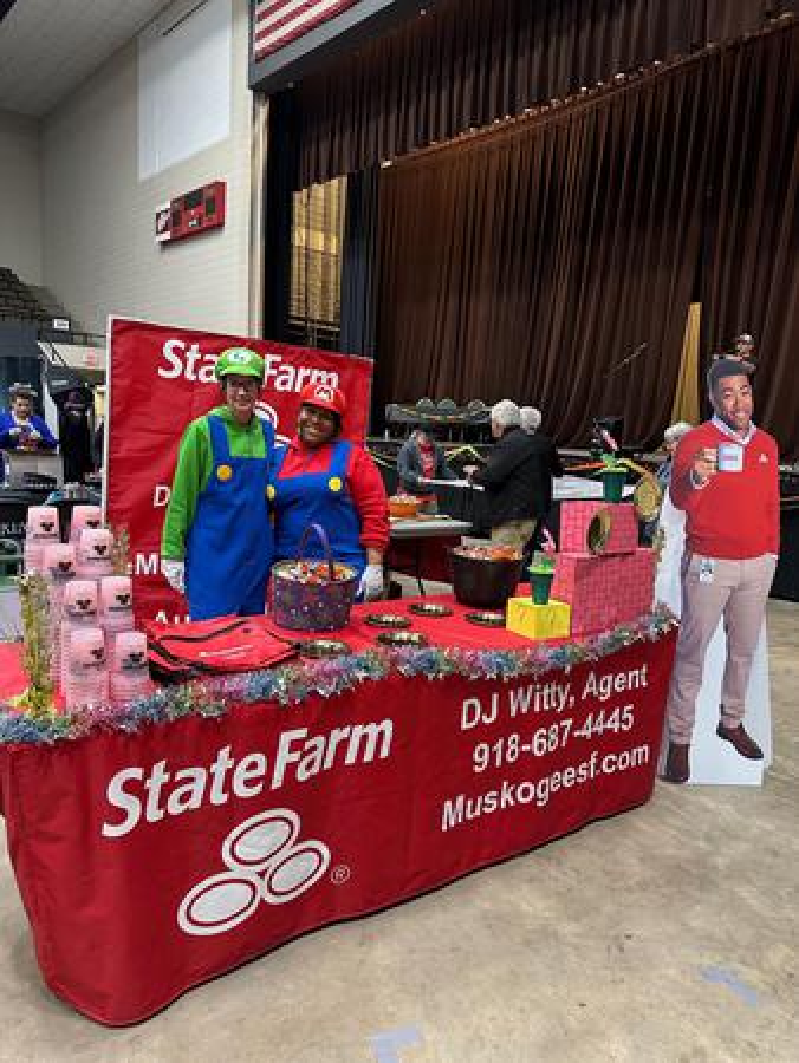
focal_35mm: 24
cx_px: 400
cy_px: 532
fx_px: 738
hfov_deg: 56.9
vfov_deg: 71.6
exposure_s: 1/60
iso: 320
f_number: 1.78
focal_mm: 6.86
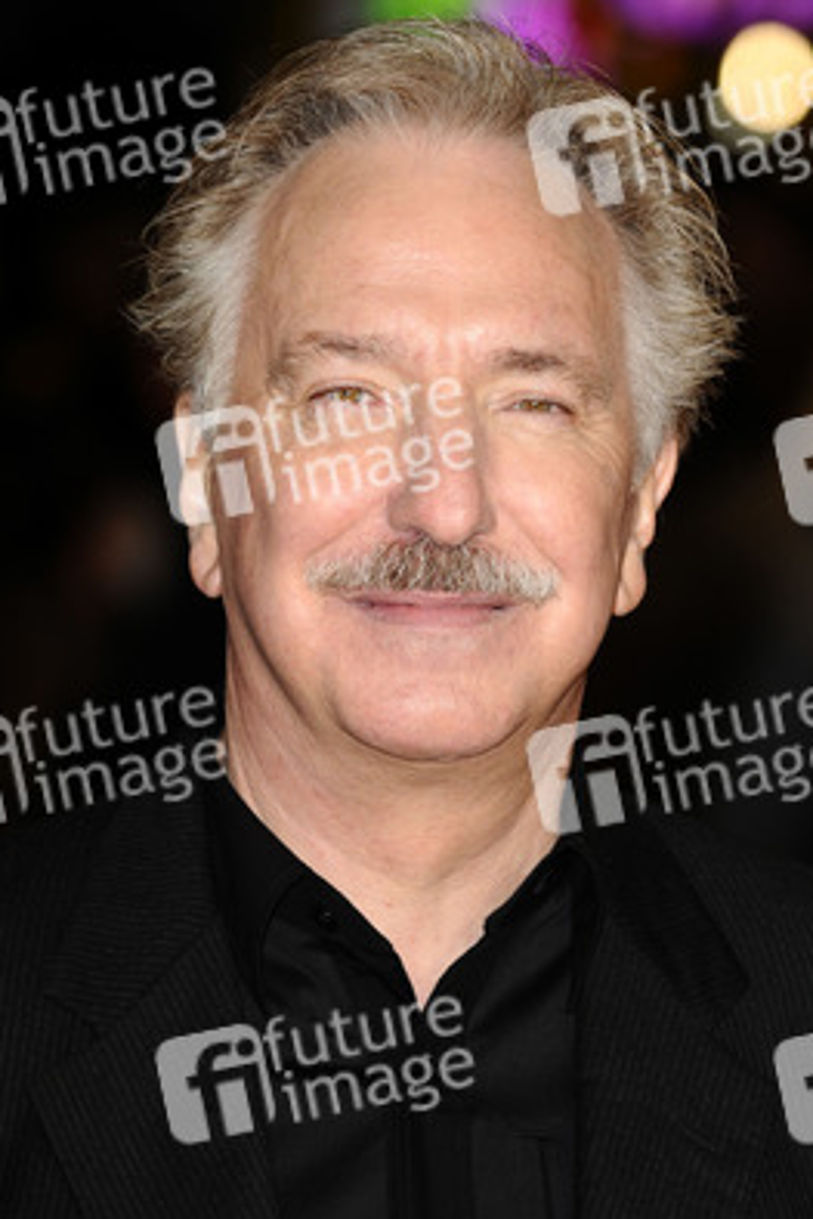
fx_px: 6955
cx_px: 406
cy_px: 606
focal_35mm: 206
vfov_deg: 10.0
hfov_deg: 6.7
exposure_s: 1/200
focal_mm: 135
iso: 320
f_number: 4.5
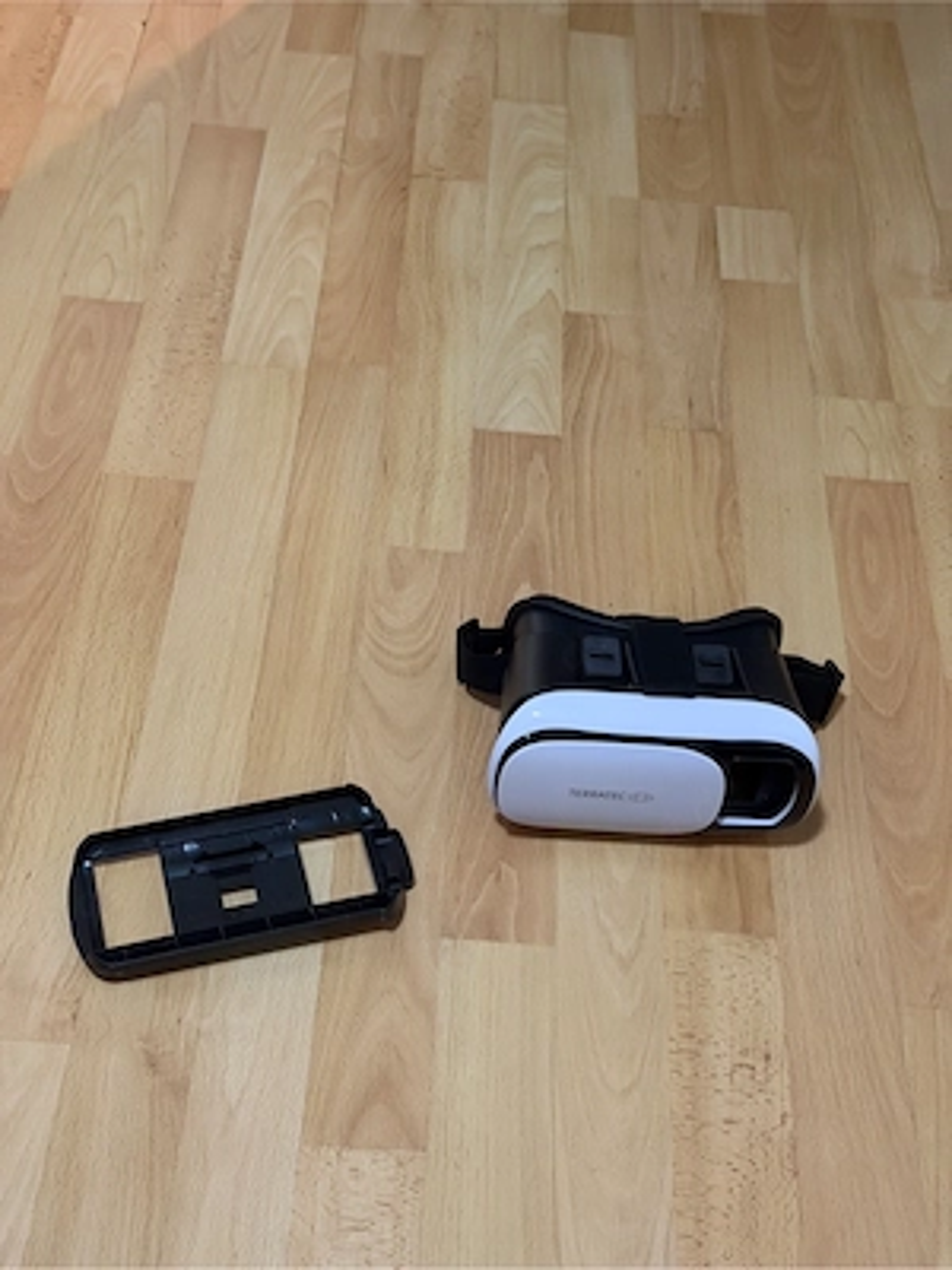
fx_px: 1760
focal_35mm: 48
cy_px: 635
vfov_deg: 39.7
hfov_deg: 30.3
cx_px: 476
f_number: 1.78
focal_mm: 6.76
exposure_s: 1/30
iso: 500
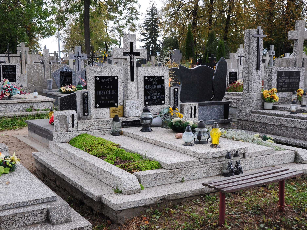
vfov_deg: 32.5
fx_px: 395
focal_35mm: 45
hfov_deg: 42.4
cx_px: 136
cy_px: 116
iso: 640
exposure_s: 1/200
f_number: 7.1
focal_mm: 27
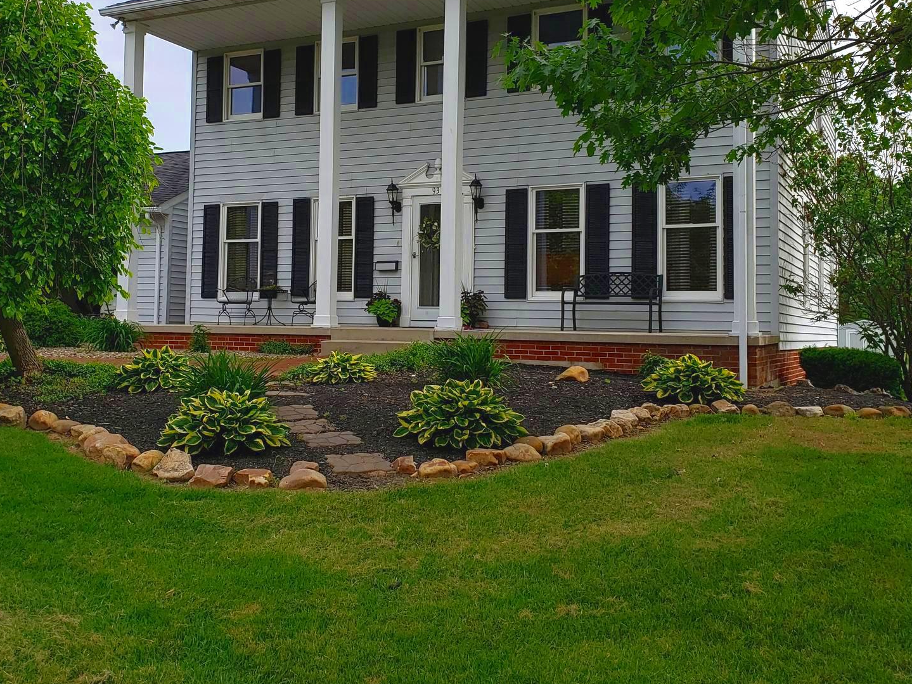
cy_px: 244
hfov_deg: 50.0
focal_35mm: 37
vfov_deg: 38.3
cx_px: 387
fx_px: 975
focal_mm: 4.3
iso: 50
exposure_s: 1/1127
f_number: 2.4
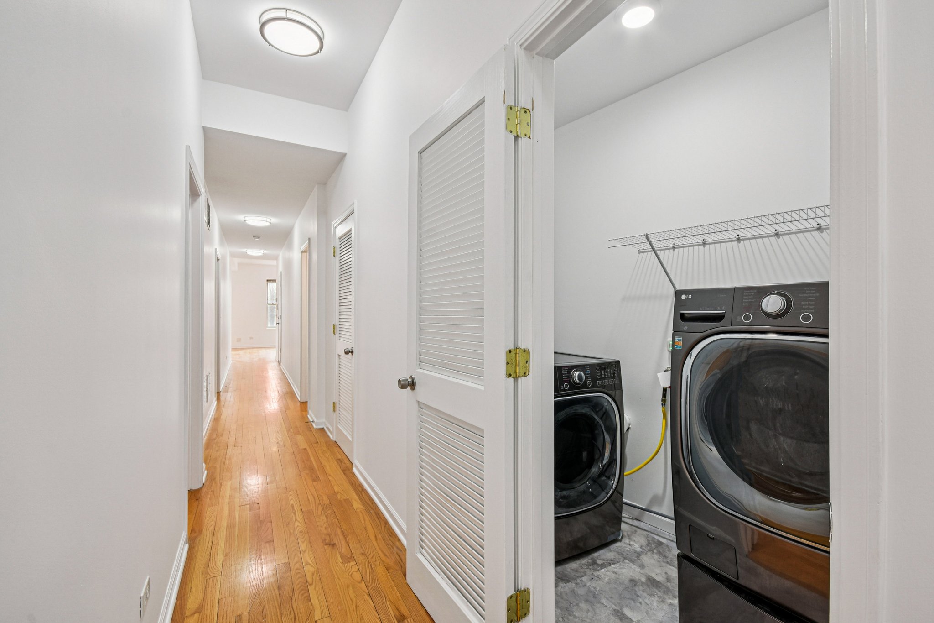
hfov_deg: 100.4
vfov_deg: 77.3
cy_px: 312
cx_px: 467
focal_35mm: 15
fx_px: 389
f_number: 8
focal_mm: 10
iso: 400
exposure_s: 1/15
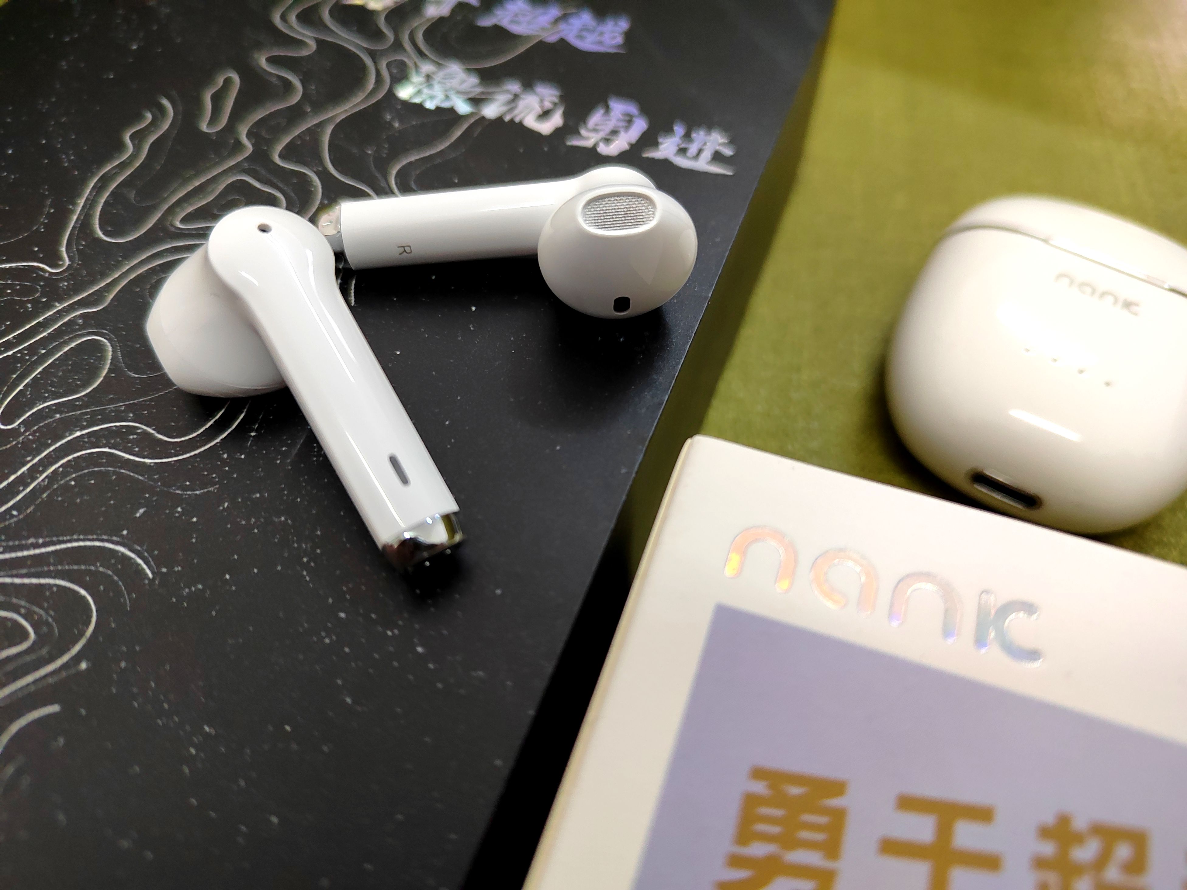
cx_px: 594
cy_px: 445
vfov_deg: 58.9
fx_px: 789
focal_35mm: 23
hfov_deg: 73.9
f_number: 1.9
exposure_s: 1/50
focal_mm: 5.52
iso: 2416
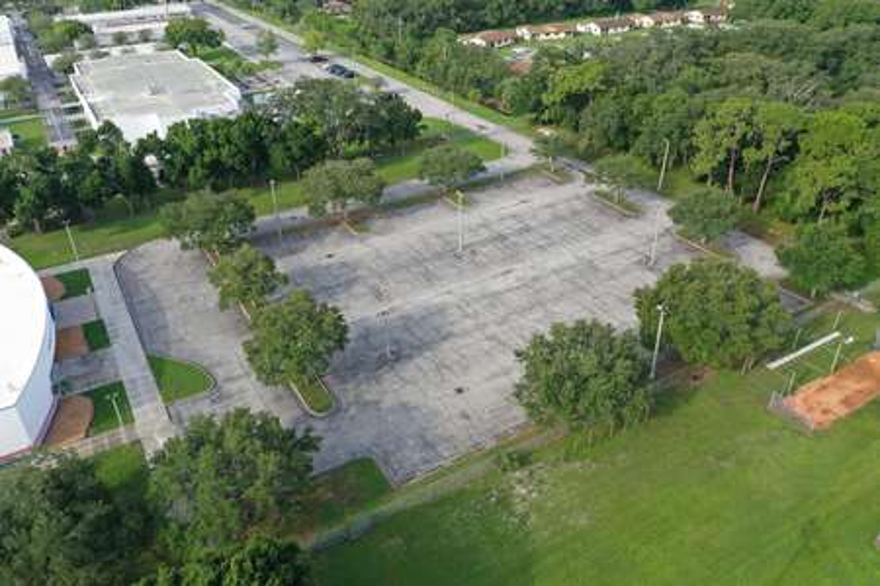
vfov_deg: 46.4
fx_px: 684
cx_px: 440
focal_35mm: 28
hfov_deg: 65.5
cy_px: 293
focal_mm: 10.26
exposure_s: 1/200
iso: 100
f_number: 4.5
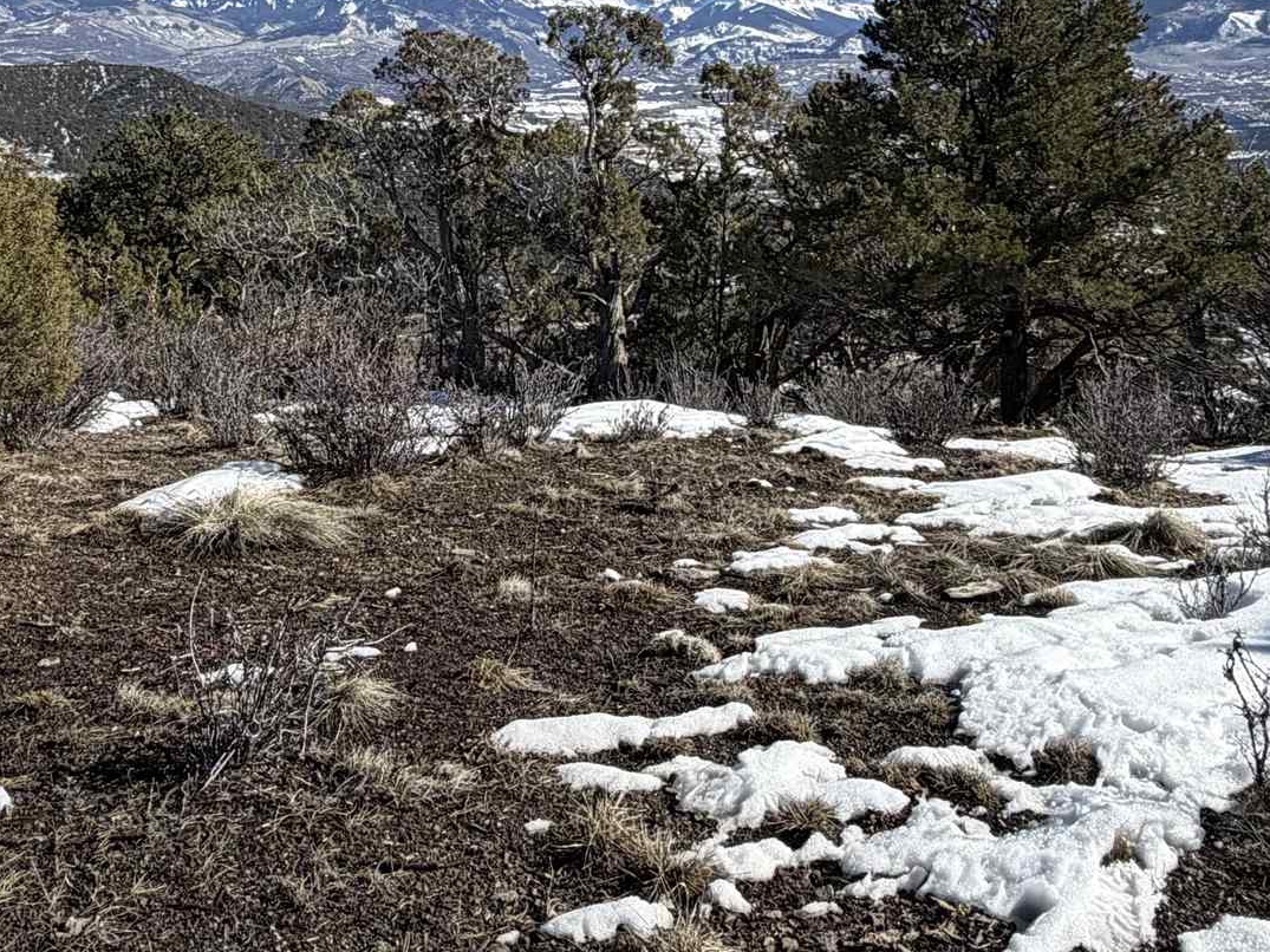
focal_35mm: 40
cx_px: 543
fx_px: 1467
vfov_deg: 34.2
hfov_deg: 46.7
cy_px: 120
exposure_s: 1/841
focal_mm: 2.22
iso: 20
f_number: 2.2
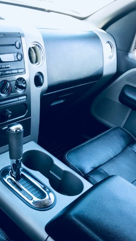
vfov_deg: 49.4
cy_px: 120
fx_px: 263
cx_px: 60
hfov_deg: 29.0
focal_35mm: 41
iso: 32
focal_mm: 3.99
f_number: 1.8
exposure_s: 1/90
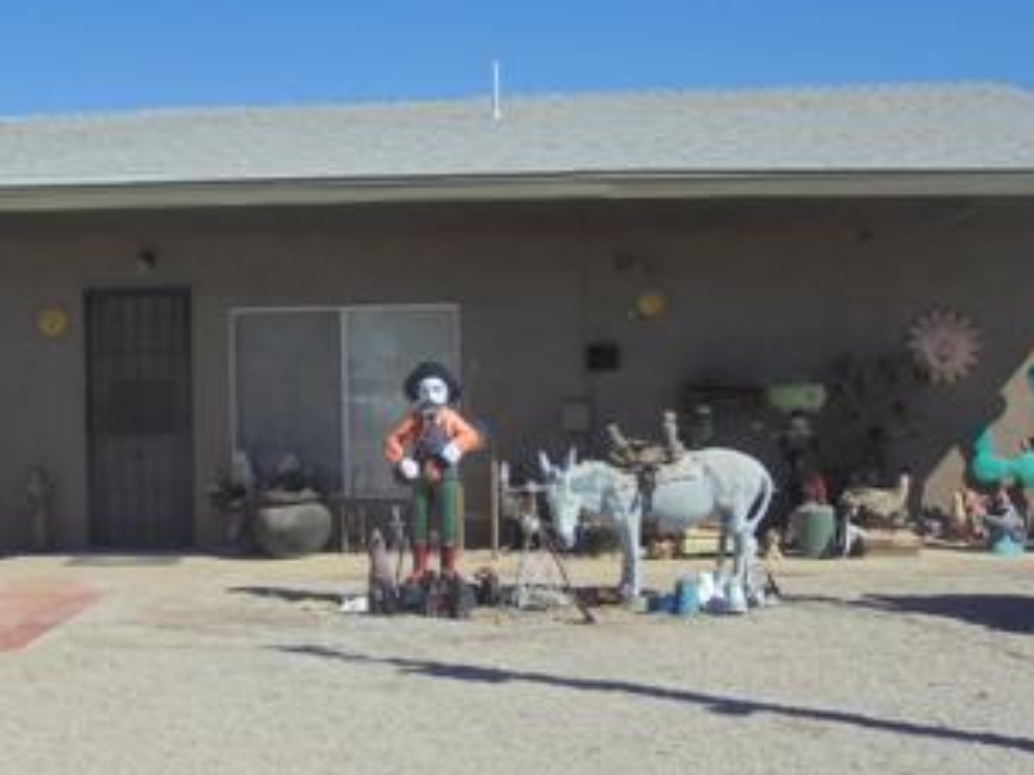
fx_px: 1642
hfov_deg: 34.2
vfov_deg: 26.5
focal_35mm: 55
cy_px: 461
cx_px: 246
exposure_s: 1/160
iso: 100
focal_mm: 4.6
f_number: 11.5
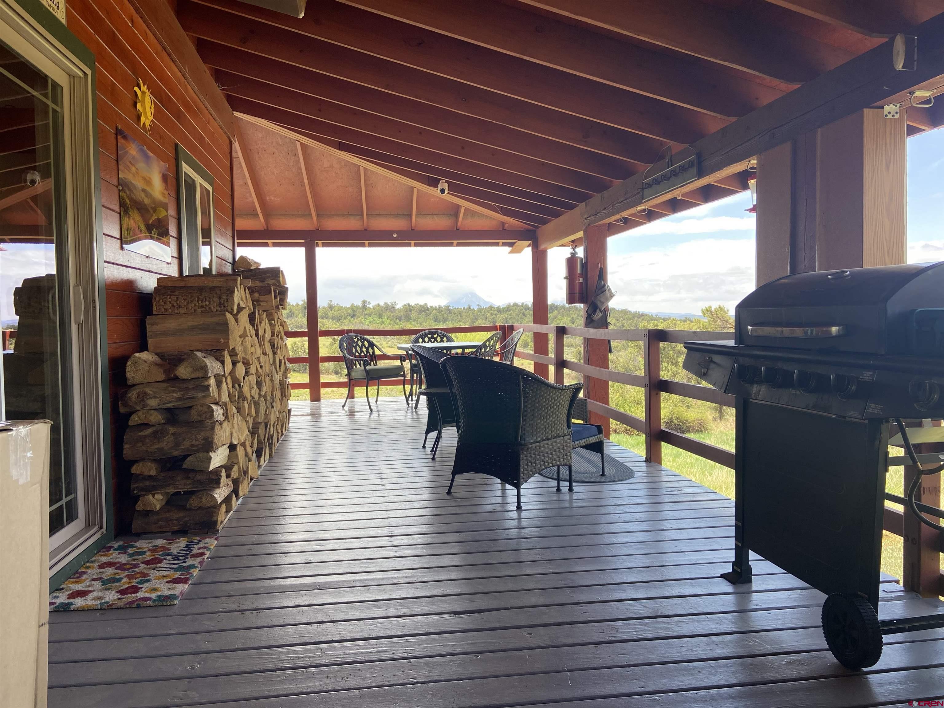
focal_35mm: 26
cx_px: 472
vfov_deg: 53.1
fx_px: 709
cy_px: 354
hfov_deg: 67.3
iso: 32
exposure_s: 1/381
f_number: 1.8
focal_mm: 4.25
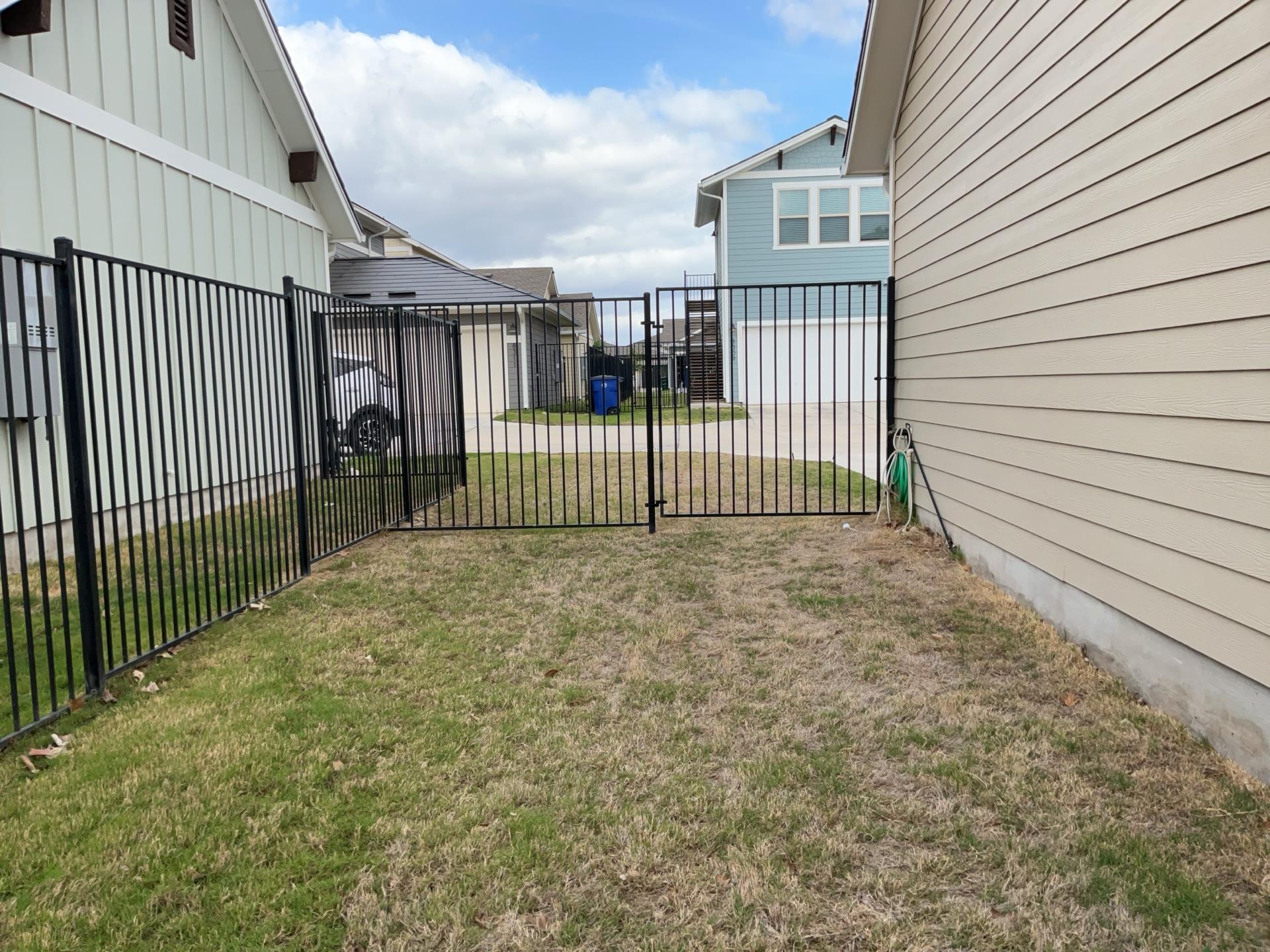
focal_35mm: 27
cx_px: 635
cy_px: 476
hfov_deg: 65.3
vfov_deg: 51.4
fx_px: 991
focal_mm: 3
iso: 25
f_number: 1.8
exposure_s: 1/816
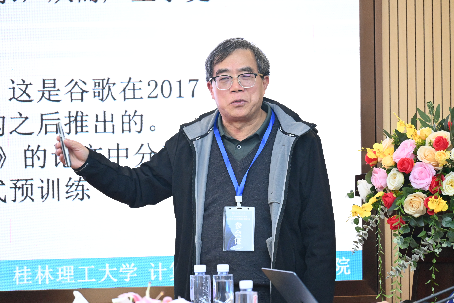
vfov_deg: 4.4
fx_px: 3972
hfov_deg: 6.5
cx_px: 227
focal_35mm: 315
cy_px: 152
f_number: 6
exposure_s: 1/125
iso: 3200
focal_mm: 210
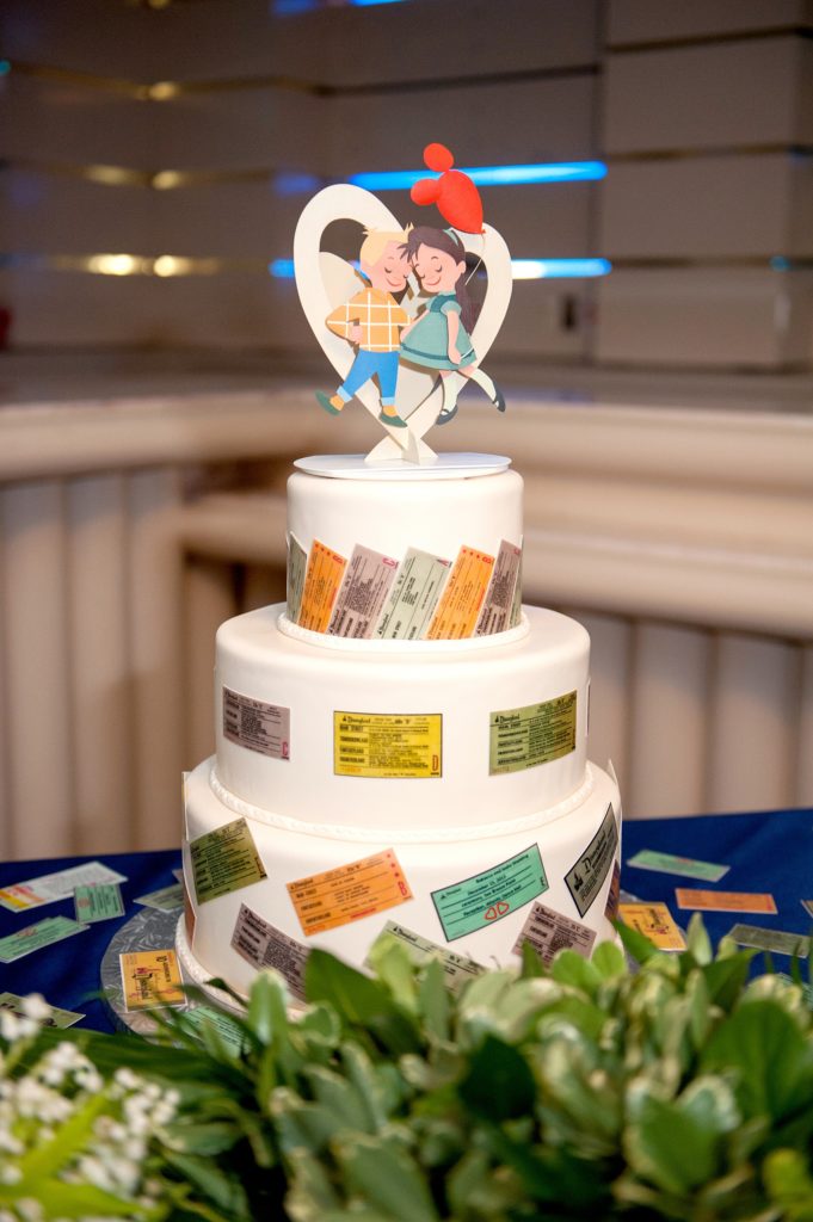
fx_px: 1629
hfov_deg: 28.0
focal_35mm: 48
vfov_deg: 41.1
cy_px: 611
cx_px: 406
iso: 1600
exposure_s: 1/160
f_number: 2.8
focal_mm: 48
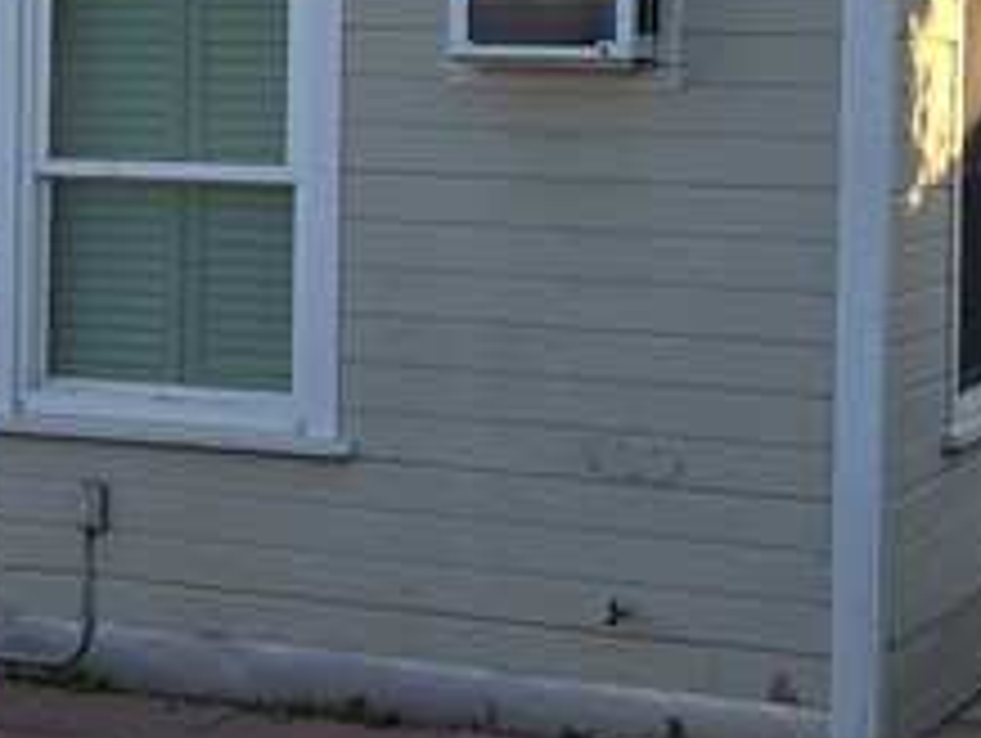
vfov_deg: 13.6
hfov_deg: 17.9
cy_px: 76
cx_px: 76
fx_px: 3064
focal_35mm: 108
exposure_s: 1/216
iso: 12
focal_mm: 6.3
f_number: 1.7
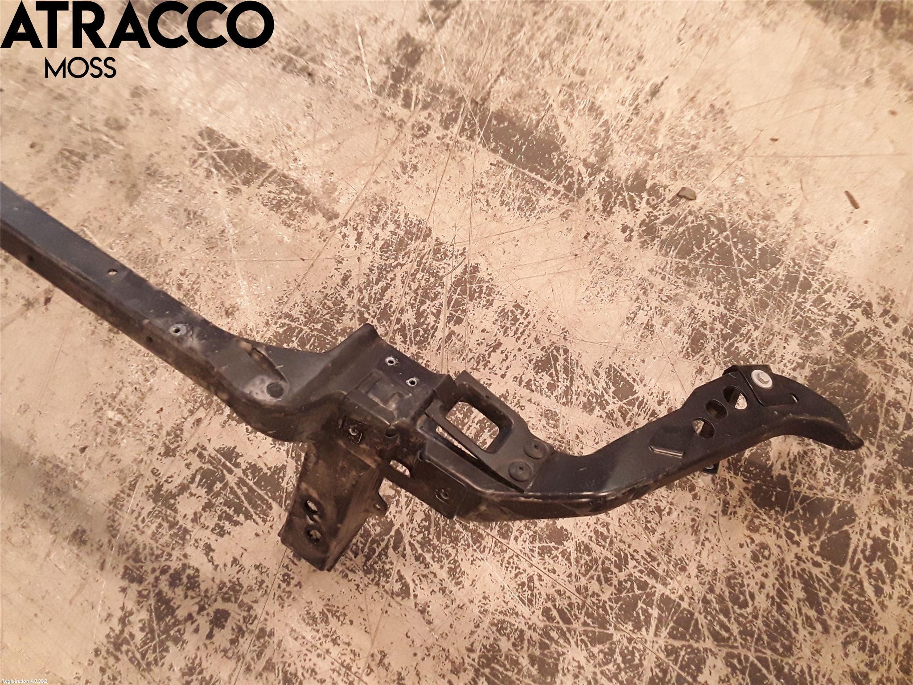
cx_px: 456
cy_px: 342
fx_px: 739
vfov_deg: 49.7
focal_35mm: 28
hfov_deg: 63.4
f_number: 1.9
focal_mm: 2.91
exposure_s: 1/50
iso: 200
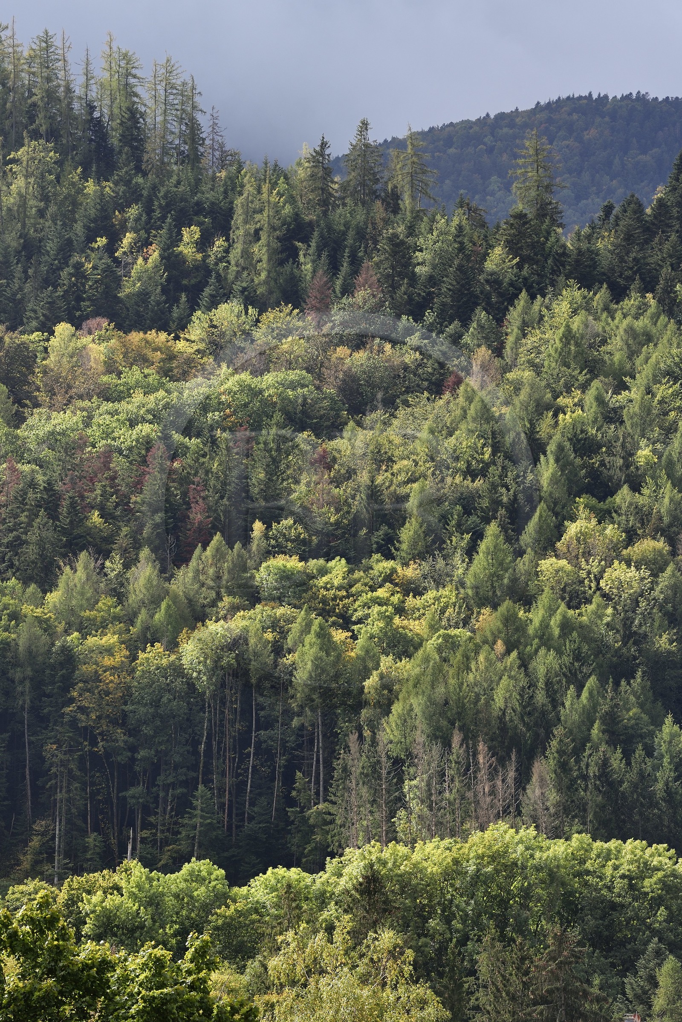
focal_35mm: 200
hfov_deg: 6.9
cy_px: 511
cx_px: 341
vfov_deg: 10.3
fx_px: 5681
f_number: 8
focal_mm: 200
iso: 200
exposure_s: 1/250
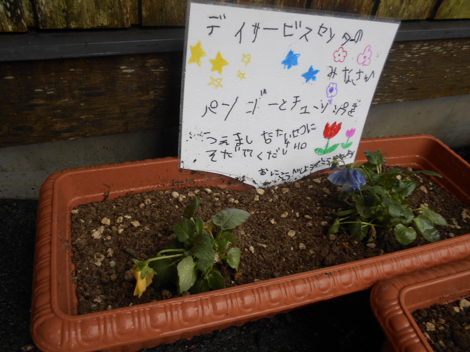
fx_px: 353
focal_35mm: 26
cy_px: 176
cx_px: 235
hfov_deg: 67.3
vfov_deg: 53.1
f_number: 3.2
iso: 80
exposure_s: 1/30
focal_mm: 4.6
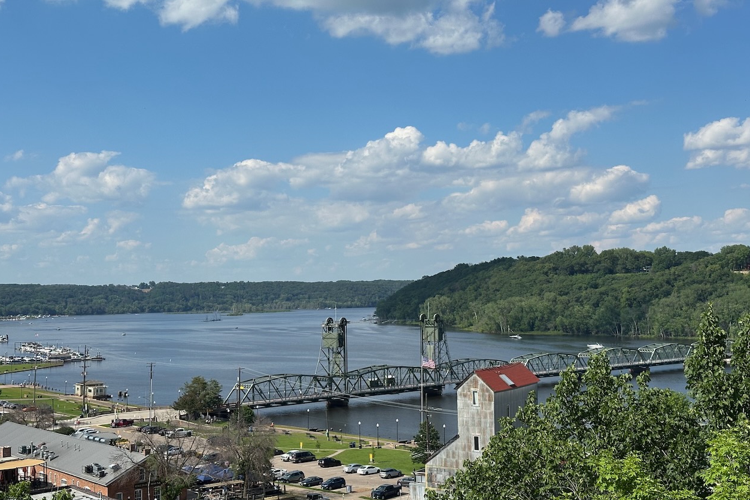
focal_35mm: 51
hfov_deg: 38.9
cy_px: 249
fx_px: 1062
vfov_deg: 26.5
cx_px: 376
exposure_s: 1/5882
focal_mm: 6.86
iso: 64
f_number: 1.78
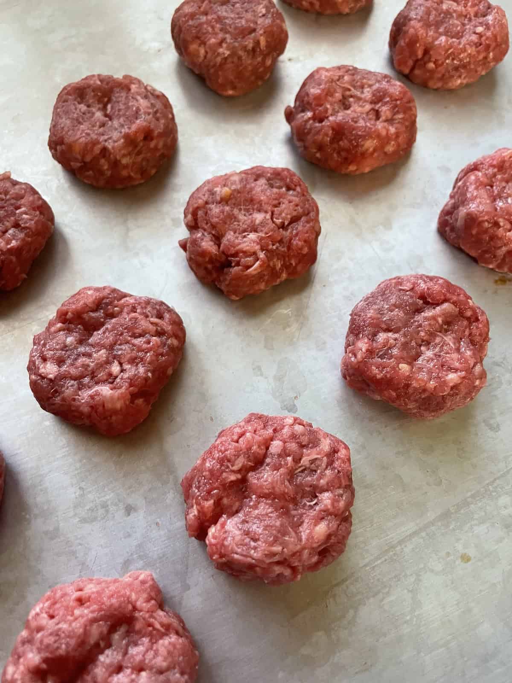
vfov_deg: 67.3
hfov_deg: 53.1
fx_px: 513
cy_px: 342
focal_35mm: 26
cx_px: 256
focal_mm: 4.2
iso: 320
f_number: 1.6
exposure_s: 1/60
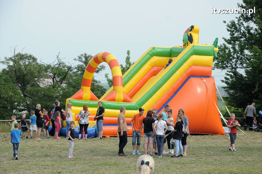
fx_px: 982
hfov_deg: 15.2
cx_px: 131
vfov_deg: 10.1
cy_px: 87
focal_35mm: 135
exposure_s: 1/1000
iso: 800
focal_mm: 90
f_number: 8
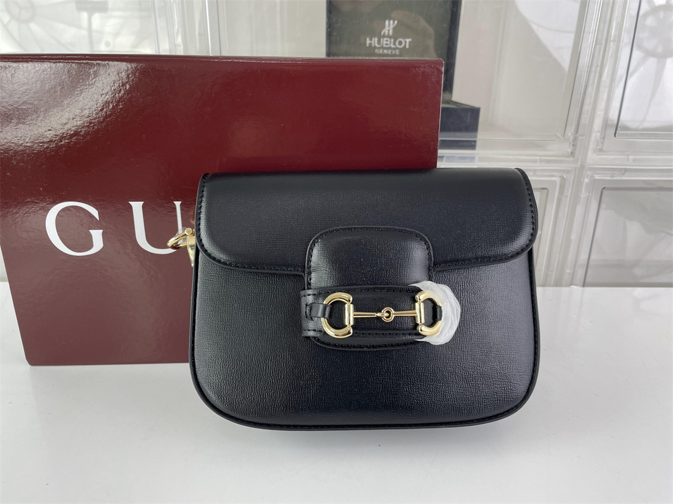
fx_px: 505
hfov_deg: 67.3
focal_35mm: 26
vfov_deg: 53.1
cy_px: 252
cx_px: 336
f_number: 1.6
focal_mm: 4.2
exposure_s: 1/100
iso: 32
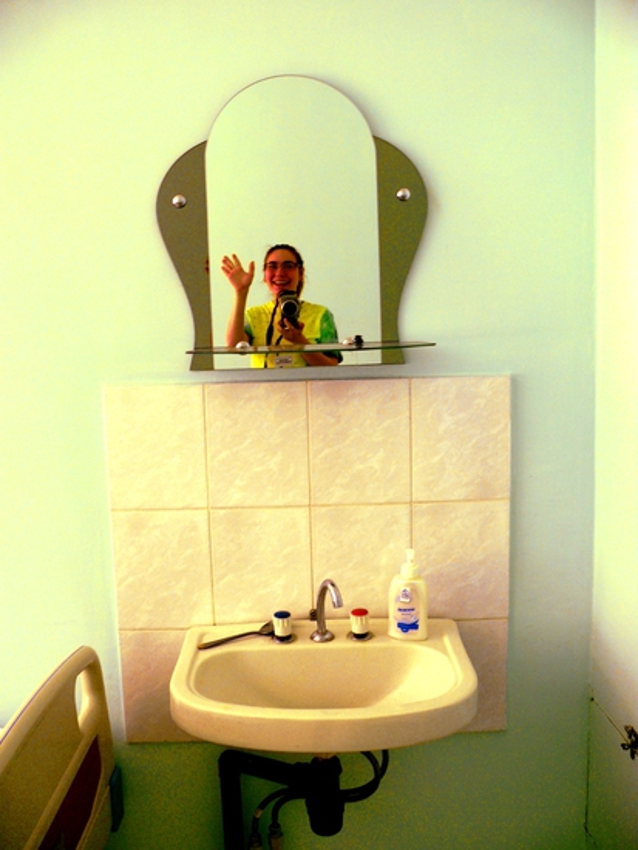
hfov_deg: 40.7
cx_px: 319
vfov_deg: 52.6
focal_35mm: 35
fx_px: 859
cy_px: 425
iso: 100
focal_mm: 7.4
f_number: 2.8
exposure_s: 1/40
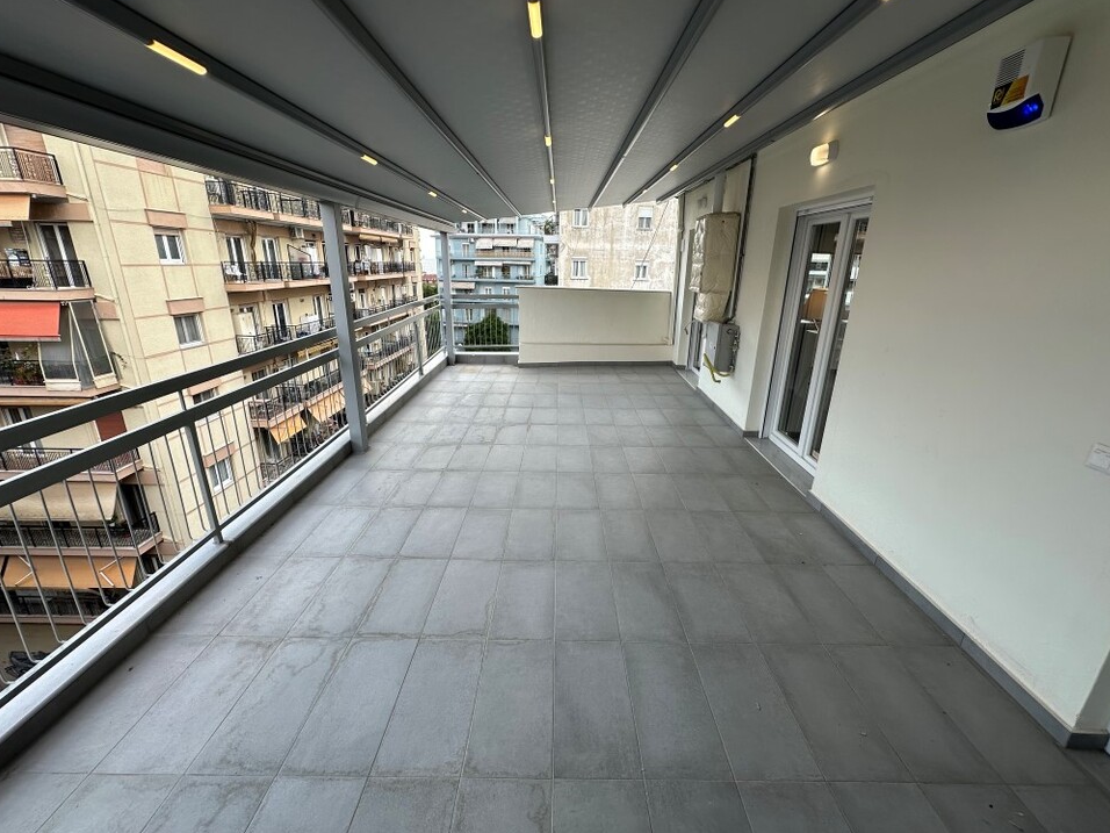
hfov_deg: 98.2
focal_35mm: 15
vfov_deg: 81.7
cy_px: 417
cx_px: 562
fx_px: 481
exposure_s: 1/393
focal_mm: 2.22
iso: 40
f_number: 2.2
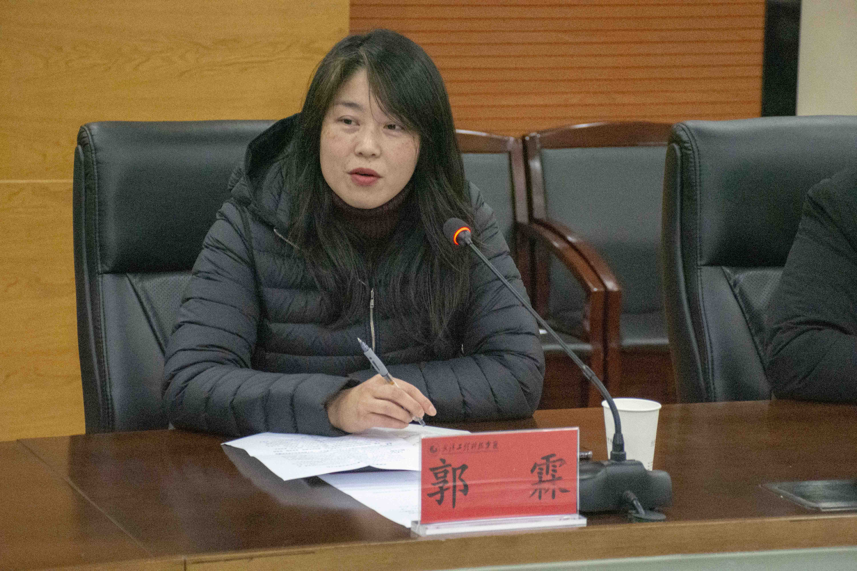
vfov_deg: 13.0
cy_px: 286
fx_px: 2499
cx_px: 428
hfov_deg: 19.5
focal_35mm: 105
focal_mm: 70
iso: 14400
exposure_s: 1/200
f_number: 5
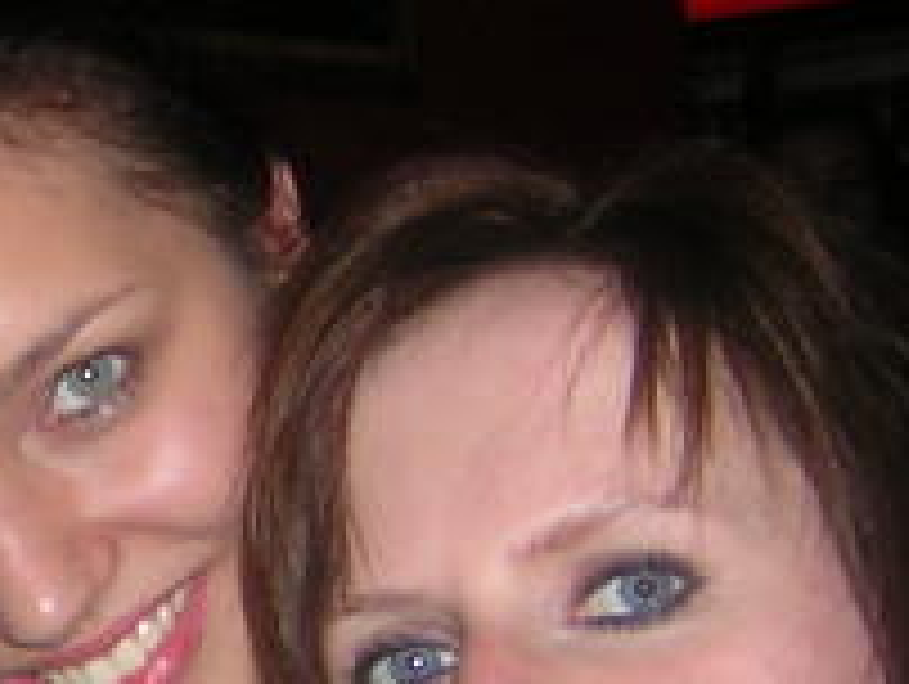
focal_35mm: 114
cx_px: 63
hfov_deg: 17.0
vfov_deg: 12.8
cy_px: 720
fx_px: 2997
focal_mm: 4.7
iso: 50
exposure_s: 1/60.1
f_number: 2.6
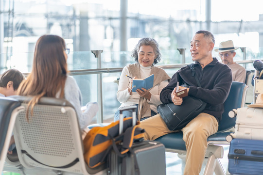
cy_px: 88
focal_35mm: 85
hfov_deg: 23.9
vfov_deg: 16.1
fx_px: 621
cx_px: 132
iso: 800
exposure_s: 1/250
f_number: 2.2
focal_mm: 85
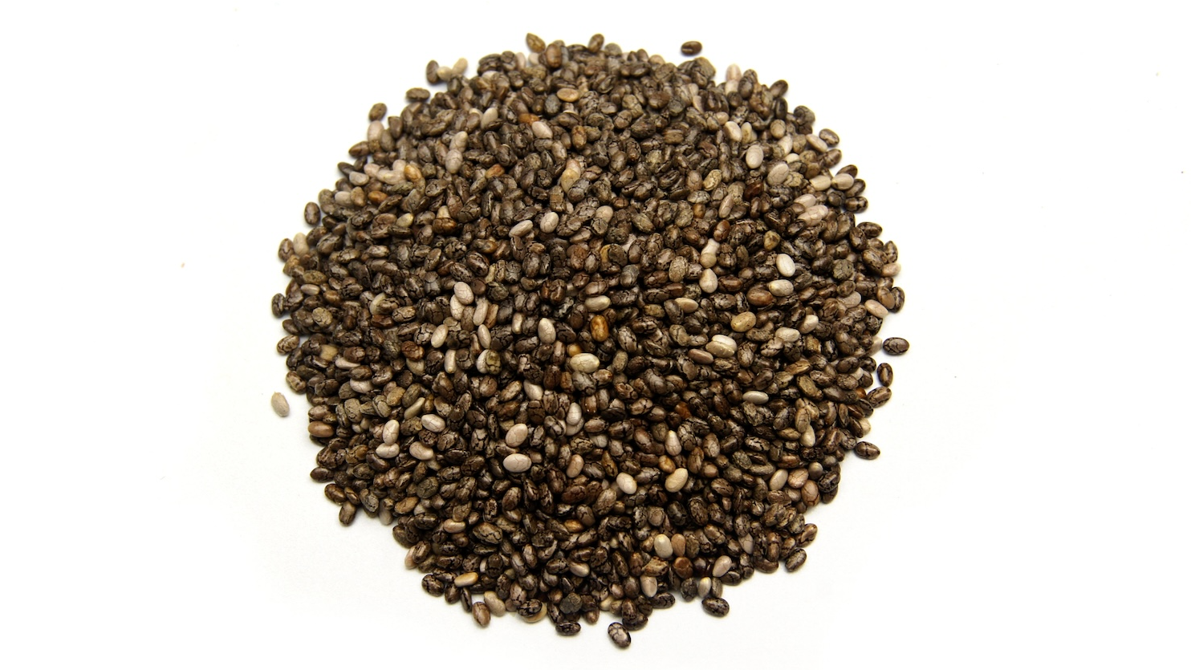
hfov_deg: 37.5
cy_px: 337
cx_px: 591
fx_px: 1754
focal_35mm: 56
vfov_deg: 21.6
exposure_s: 1/13
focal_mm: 35
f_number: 13
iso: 100
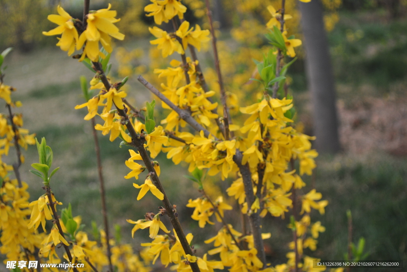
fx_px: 781
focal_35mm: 69
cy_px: 136
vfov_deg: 19.8
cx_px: 204
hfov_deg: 29.2
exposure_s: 1/50
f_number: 5.3
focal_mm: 46
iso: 200
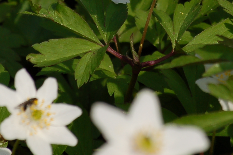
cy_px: -32
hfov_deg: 2.3
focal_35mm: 899
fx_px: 5811
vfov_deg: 1.5
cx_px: 166
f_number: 9.5
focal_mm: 195
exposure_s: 1/750
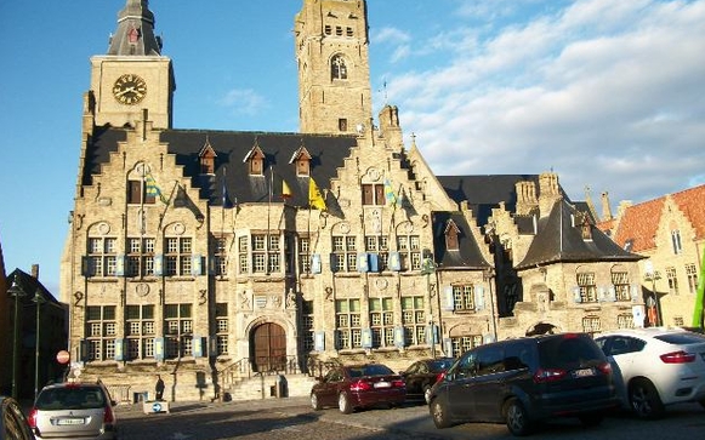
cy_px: 175
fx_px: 672
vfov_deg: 36.1
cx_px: 342
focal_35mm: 35
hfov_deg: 55.3
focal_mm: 5.7
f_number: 8.8
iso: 80
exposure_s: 1/80
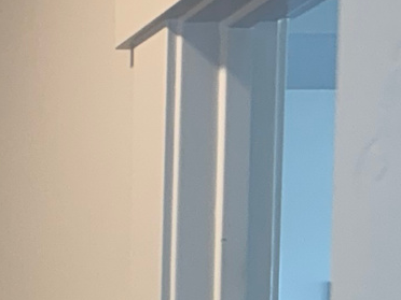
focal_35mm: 132
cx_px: -453
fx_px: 1529
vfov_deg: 9.9
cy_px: 709
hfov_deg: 12.7
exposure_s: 1/120
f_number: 1.78
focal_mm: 6.76
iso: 50
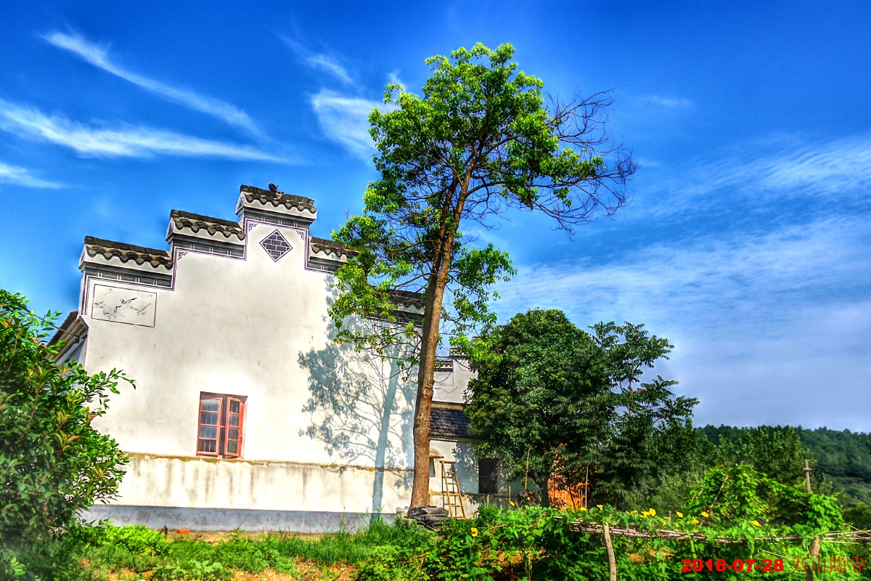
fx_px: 871
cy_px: 290
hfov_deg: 53.1
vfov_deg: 36.9
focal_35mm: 36
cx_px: 436
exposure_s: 1/2000
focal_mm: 23.75
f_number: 4
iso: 200
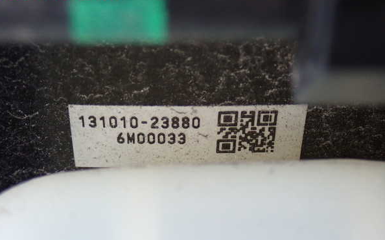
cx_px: 192
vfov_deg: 17.1
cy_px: 131
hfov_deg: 27.1
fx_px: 797
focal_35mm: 76
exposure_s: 1/60
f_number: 3.9
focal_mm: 12.73
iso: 800
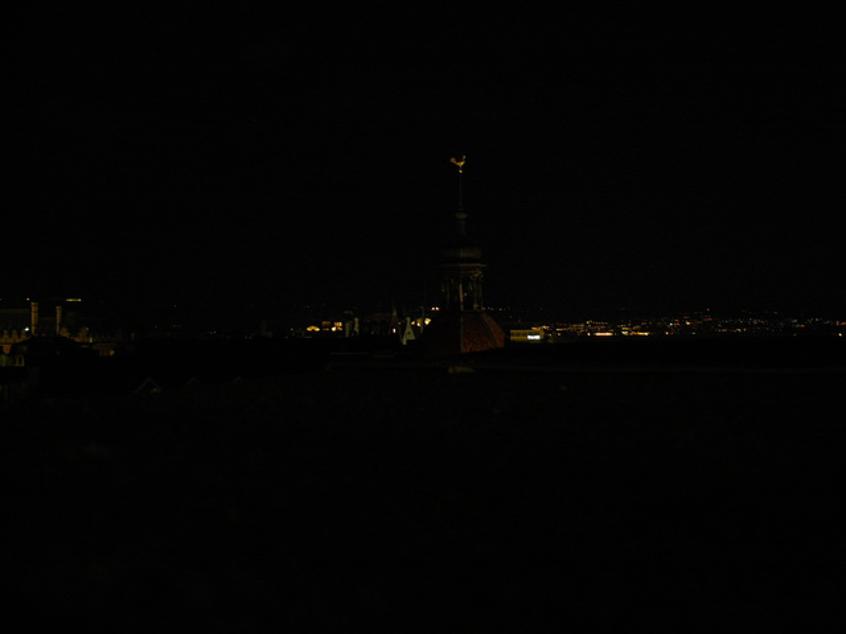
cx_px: 423
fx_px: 880
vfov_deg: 39.7
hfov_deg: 51.4
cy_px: 317
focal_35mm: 36
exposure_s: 1
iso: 200
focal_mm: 6
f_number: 2.8
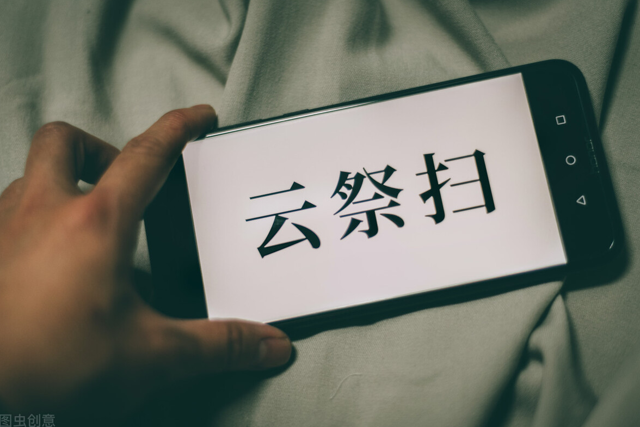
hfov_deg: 38.9
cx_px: 323
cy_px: 215
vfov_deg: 26.5
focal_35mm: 51
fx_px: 907
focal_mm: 50
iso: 1600
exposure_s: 1/100
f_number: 1.8
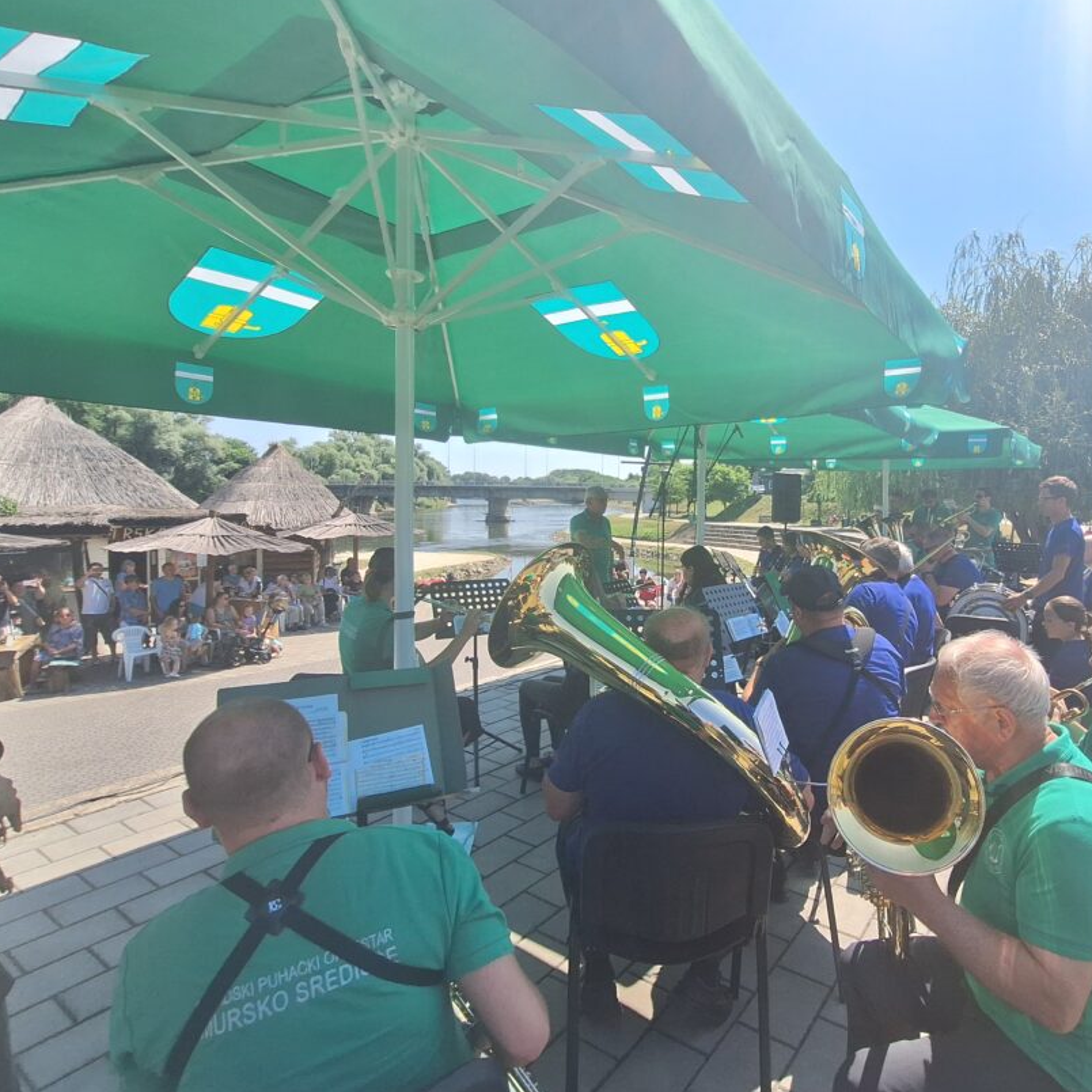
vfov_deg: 80.7
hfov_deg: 79.3
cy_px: 521
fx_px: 642
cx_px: 678
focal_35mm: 18
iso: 40
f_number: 2.2
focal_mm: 1.74
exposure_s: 1/1389
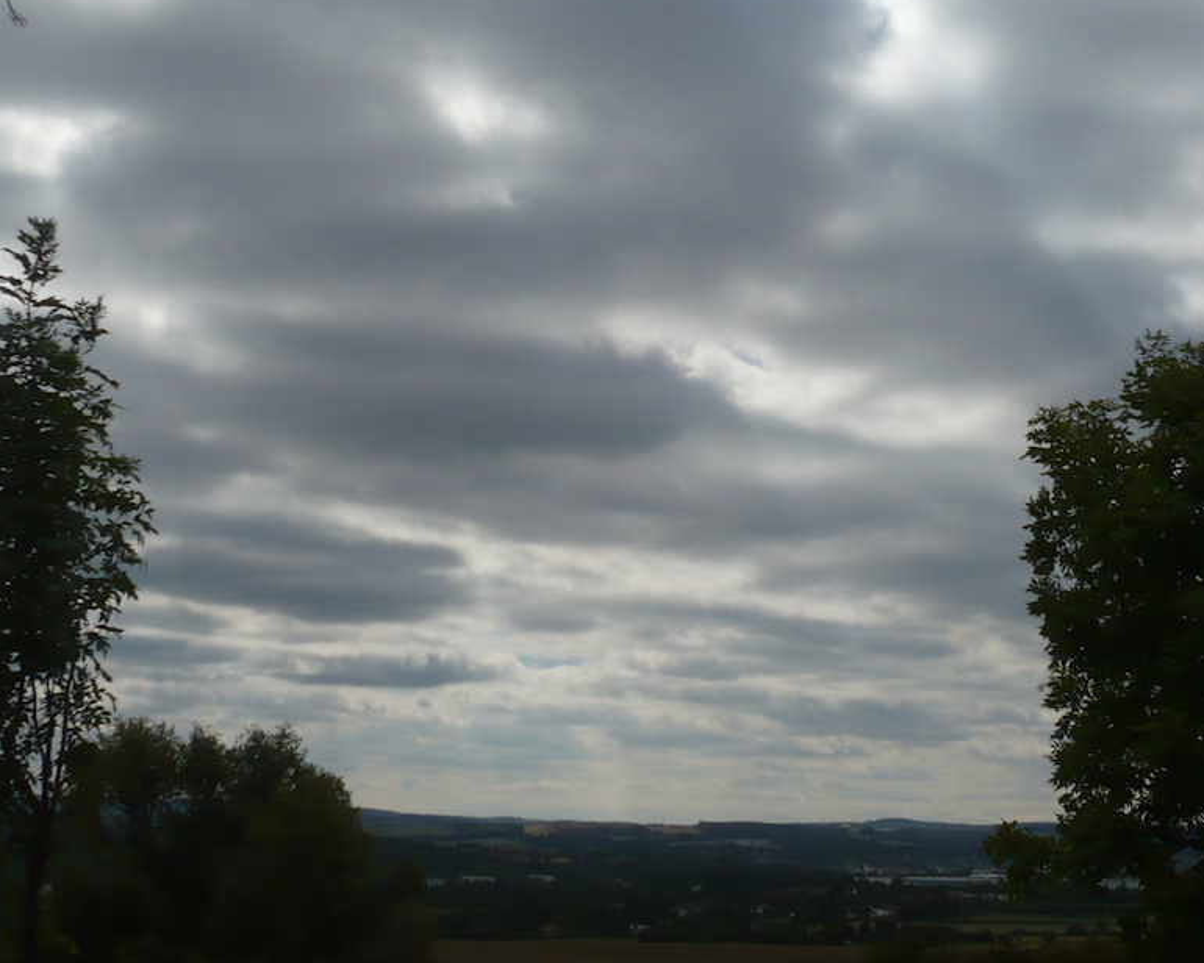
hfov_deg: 32.5
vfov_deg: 26.2
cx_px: 563
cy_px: 478
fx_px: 2067
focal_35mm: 58
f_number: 9
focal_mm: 6.6
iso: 100
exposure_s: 1/800
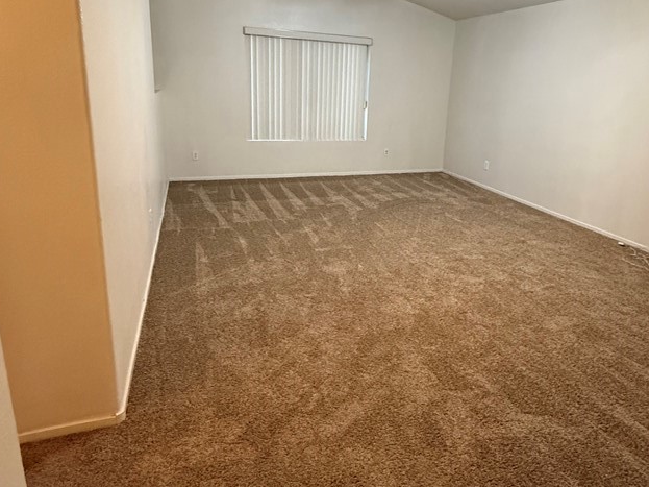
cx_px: 367
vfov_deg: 58.3
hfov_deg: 73.6
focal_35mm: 23
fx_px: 431
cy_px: 192
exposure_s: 1/60
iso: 800
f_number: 2.2
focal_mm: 2.22
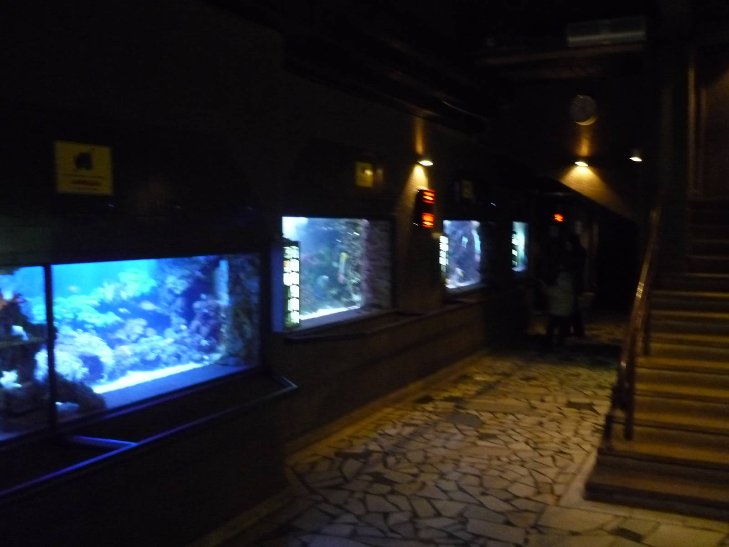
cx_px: 364
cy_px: 274
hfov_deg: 55.4
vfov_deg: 42.9
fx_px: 695
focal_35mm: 33
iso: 800
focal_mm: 5.5
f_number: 2.8
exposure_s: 1/8
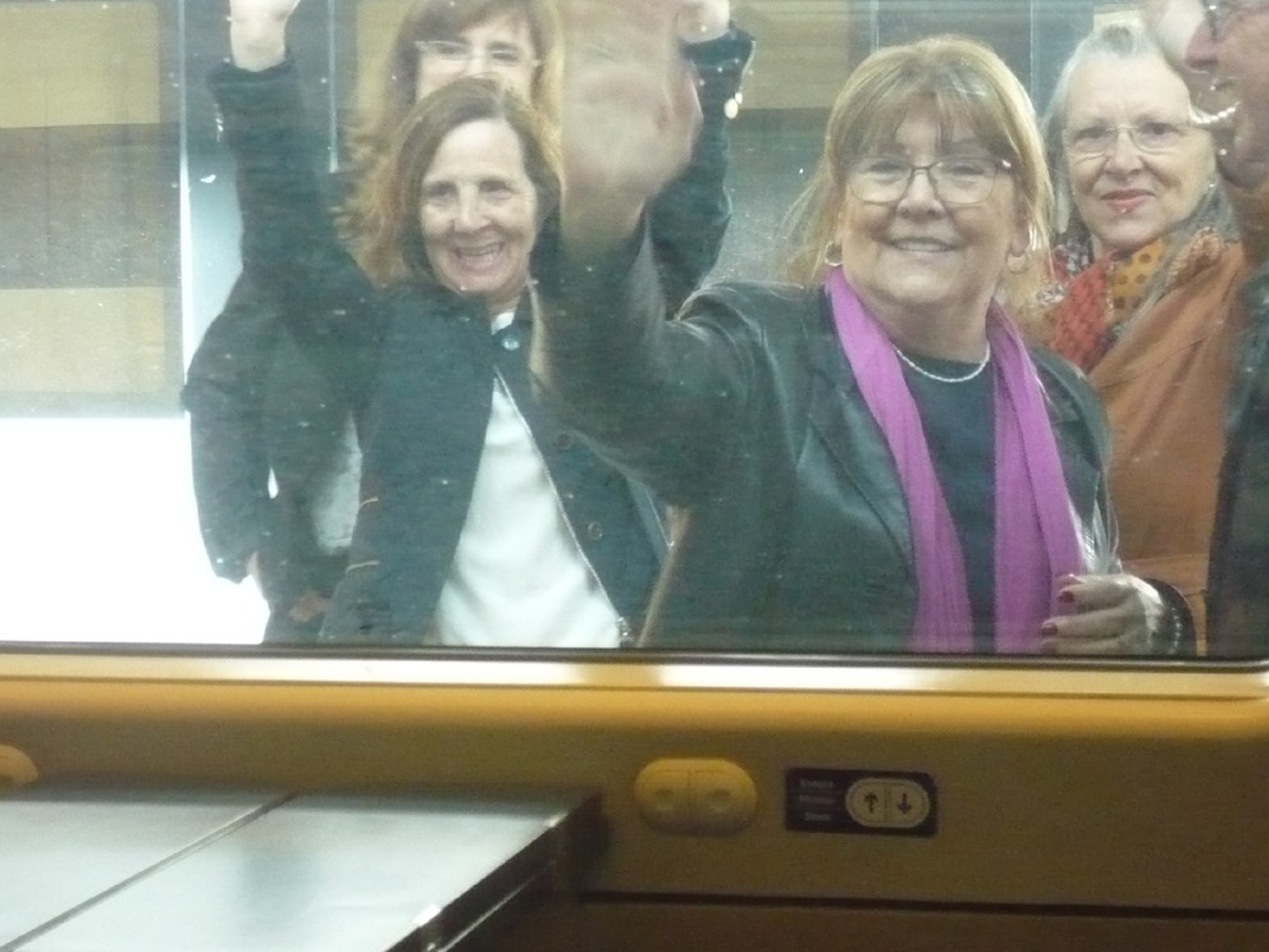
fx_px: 3741
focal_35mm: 102
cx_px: 675
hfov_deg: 19.3
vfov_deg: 14.5
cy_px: 459
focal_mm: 13
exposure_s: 1/60
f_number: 4.3
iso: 800
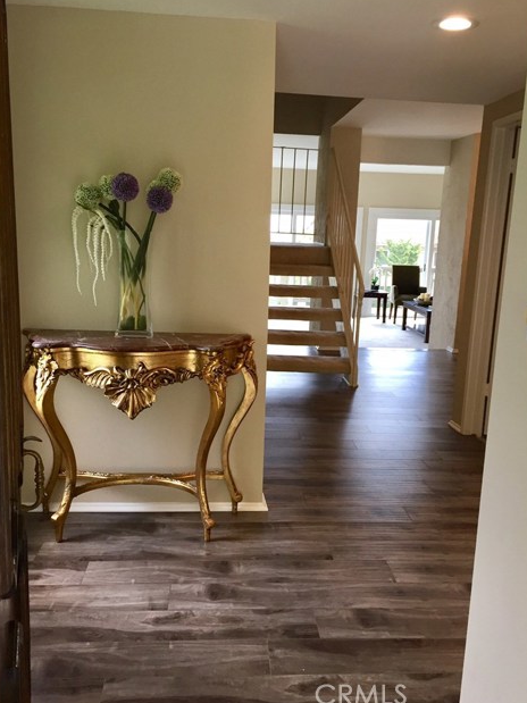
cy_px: 348
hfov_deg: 46.8
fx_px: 609
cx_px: 262
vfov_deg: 60.0
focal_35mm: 30
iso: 40
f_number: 2.2
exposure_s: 1/30
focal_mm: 4.15
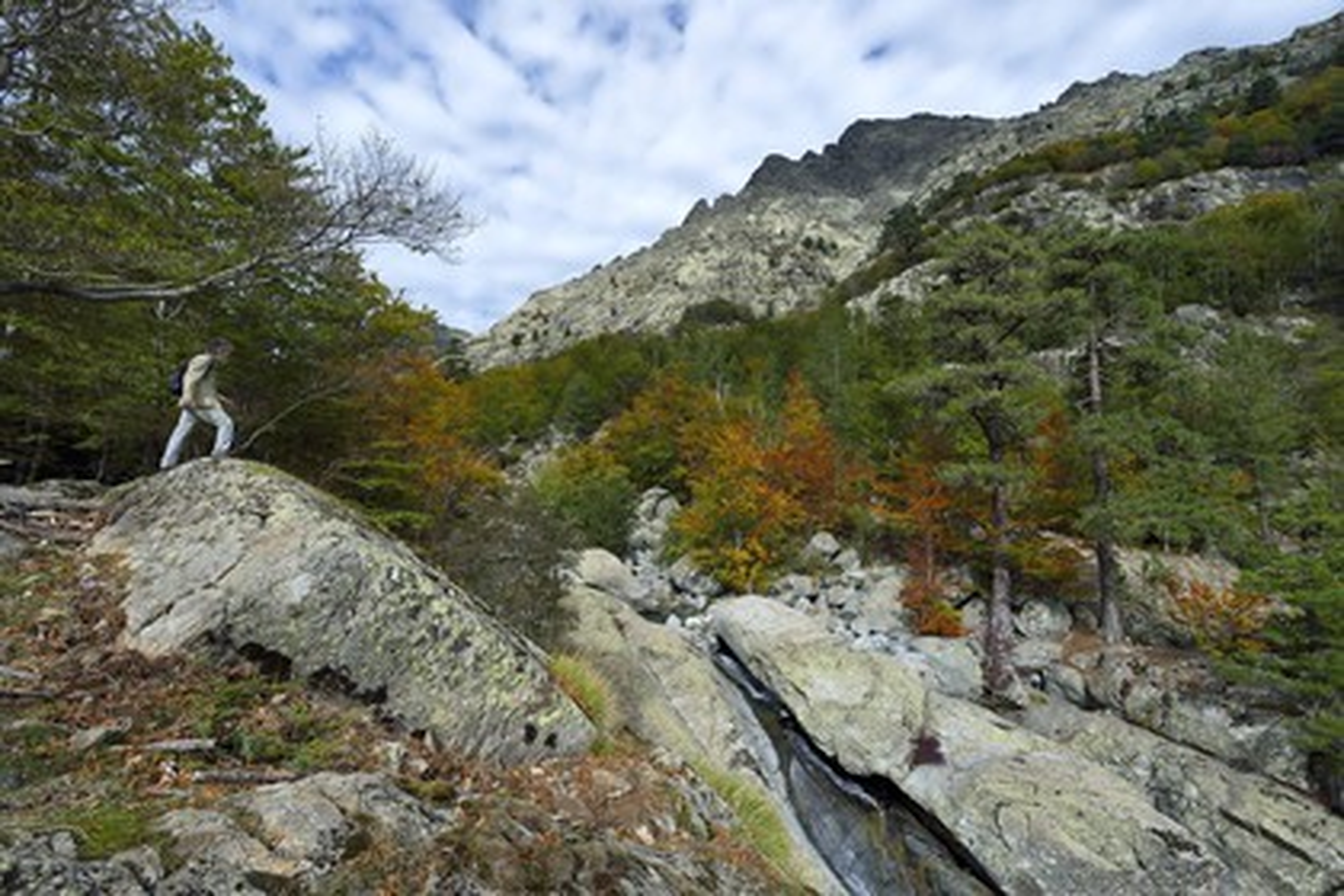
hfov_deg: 104.3
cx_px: 672
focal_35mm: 14
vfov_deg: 81.2
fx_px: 523
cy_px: 448
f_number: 10
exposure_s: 1/320
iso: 200
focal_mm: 14
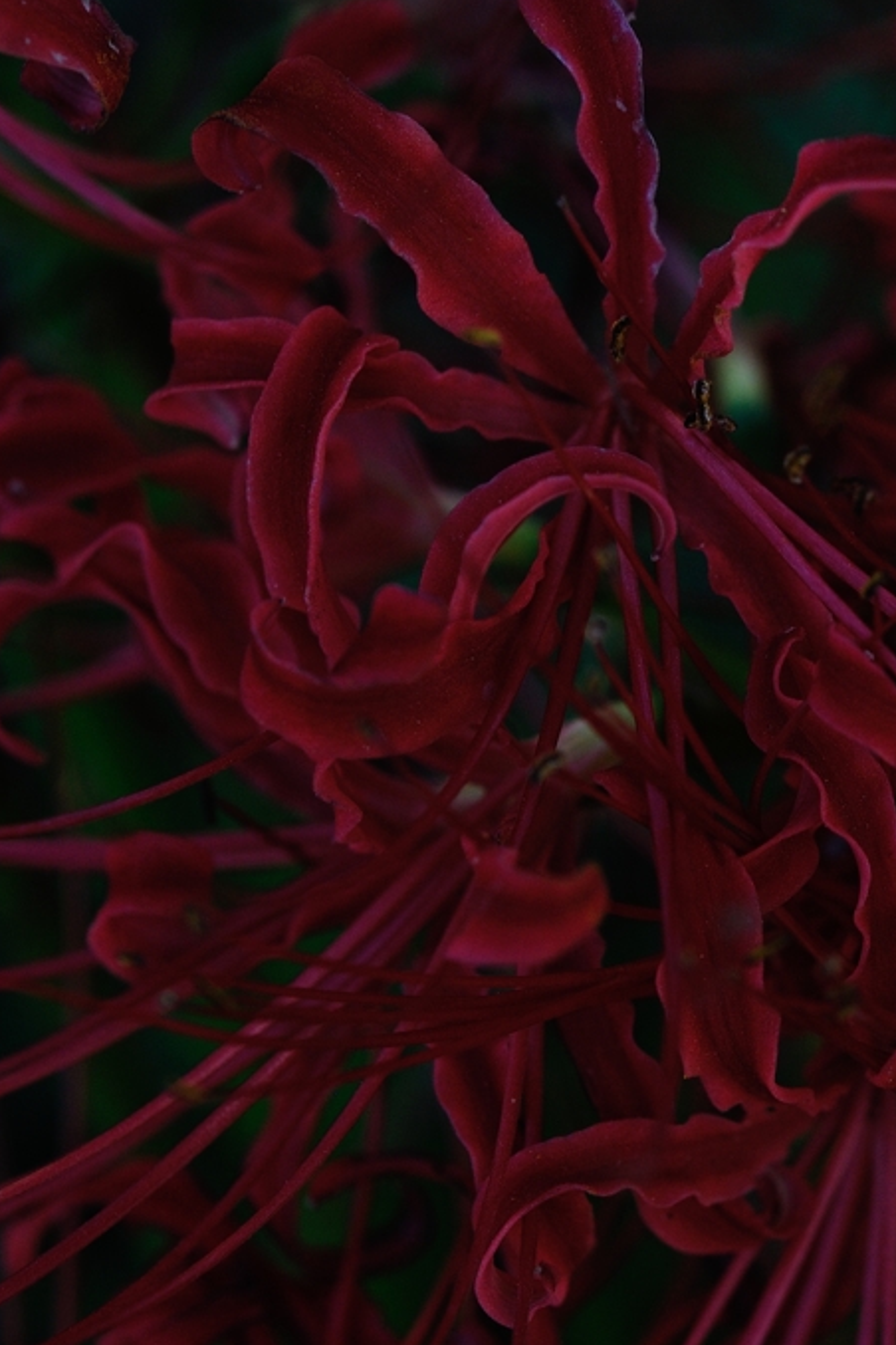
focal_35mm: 136
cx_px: 771
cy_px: 672
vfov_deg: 15.1
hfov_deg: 10.0
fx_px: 5077
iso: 400
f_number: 5
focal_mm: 60
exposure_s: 1/400
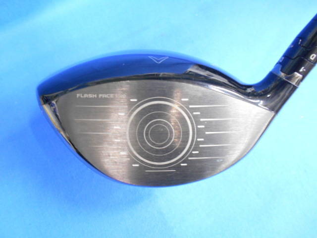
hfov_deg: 67.3
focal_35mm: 26
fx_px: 238
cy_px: 119
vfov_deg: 53.1
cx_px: 158
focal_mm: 4.6
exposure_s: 1/8
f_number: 3.2
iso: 400
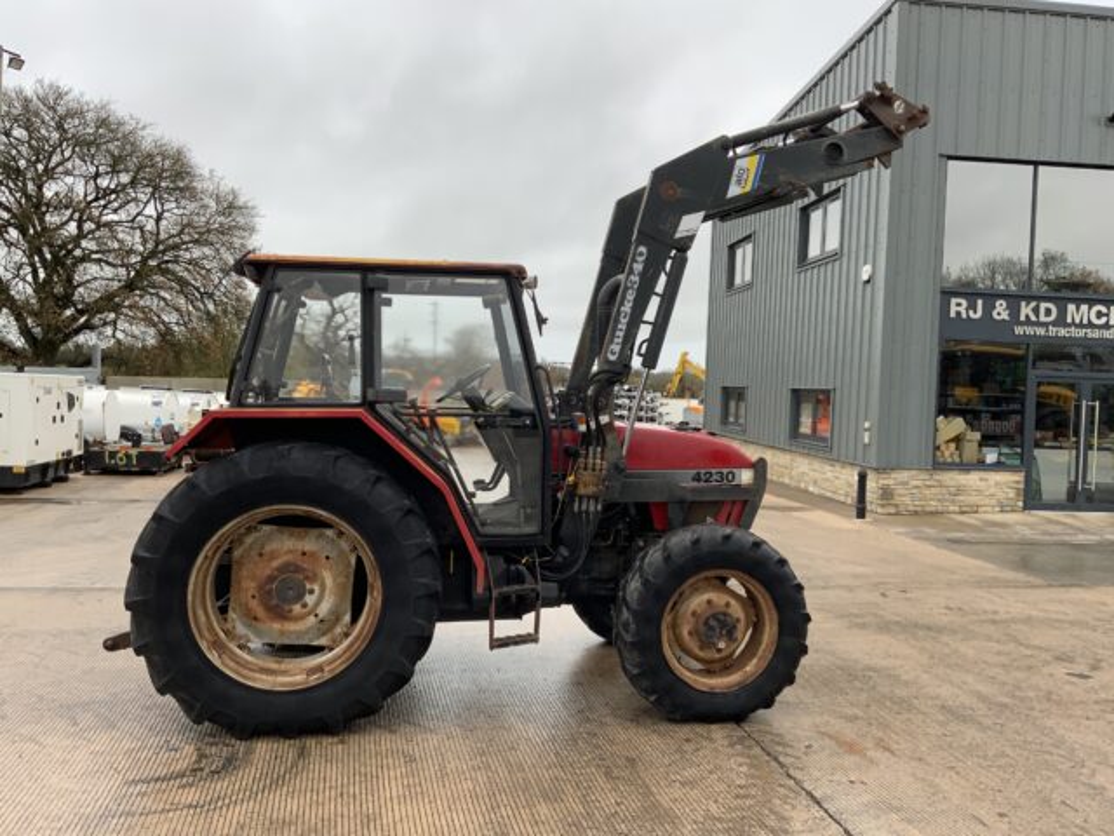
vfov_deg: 48.2
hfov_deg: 61.7
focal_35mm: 29
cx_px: 557
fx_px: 933
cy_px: 418
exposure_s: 1/269
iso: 16
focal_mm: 3
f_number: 1.8
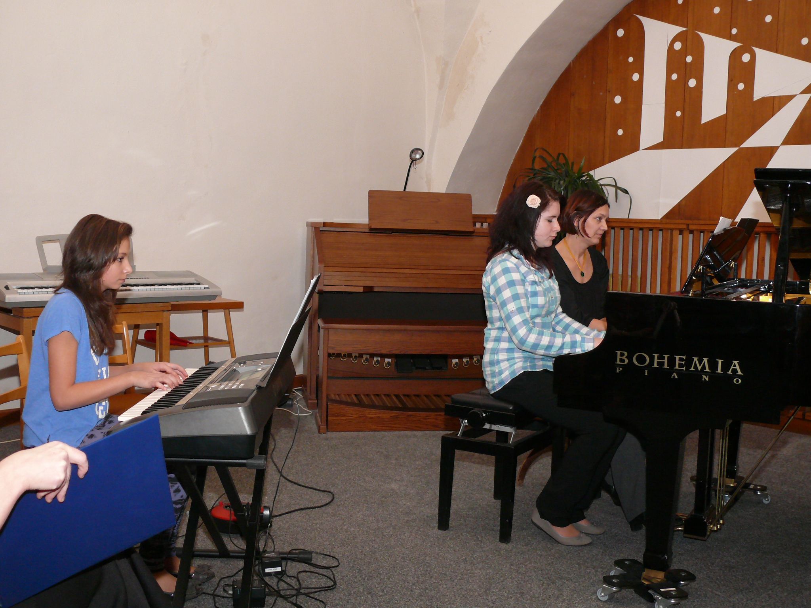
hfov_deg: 46.8
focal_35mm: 40
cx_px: 406
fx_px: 937
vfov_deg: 36.0
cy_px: 304
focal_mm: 8.1
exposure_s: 1/50
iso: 200
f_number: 2.8
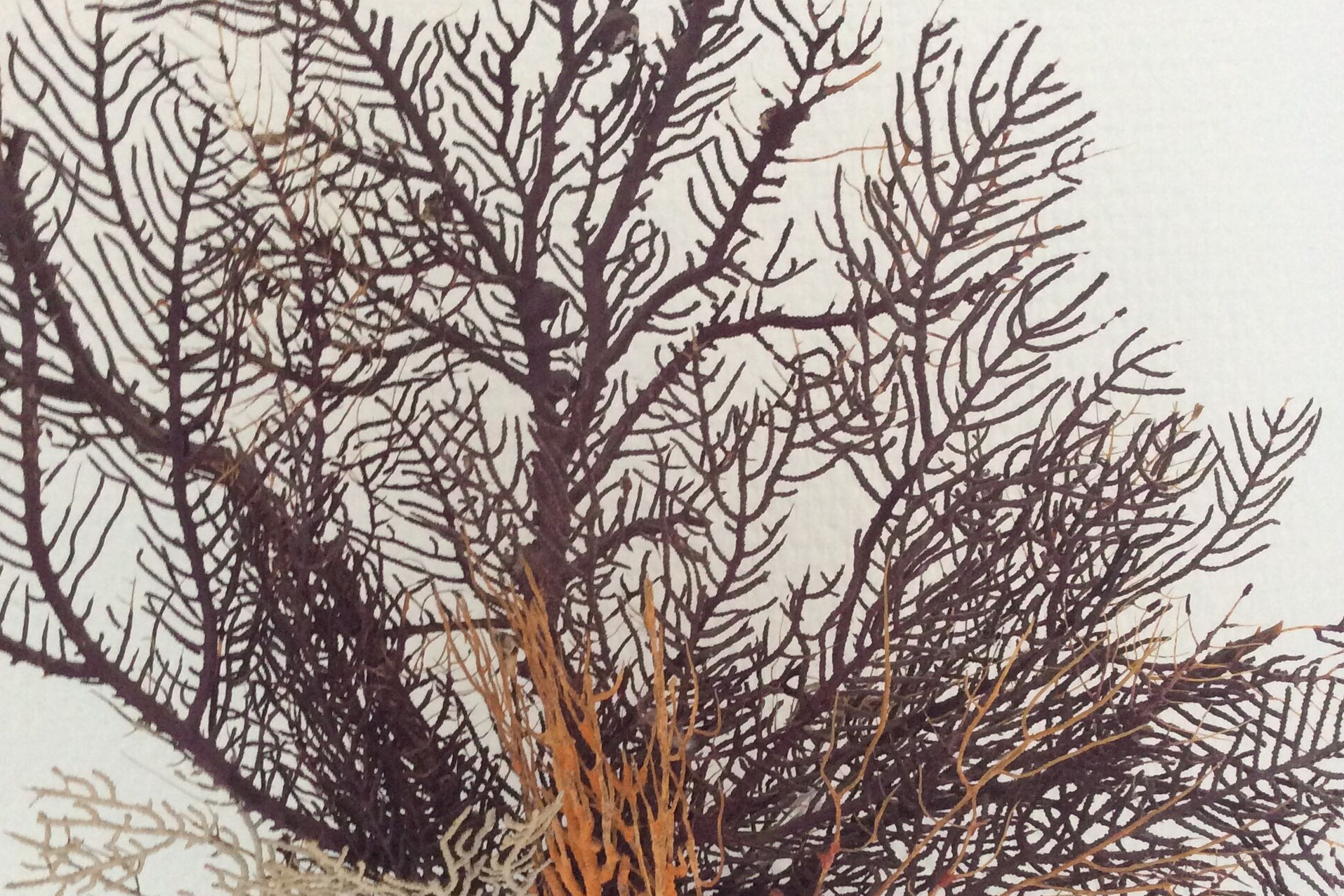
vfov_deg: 29.6
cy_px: 625
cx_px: 672
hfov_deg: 43.6
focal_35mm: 45
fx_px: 1680
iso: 160
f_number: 2.4
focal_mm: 3.3
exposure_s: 1/25
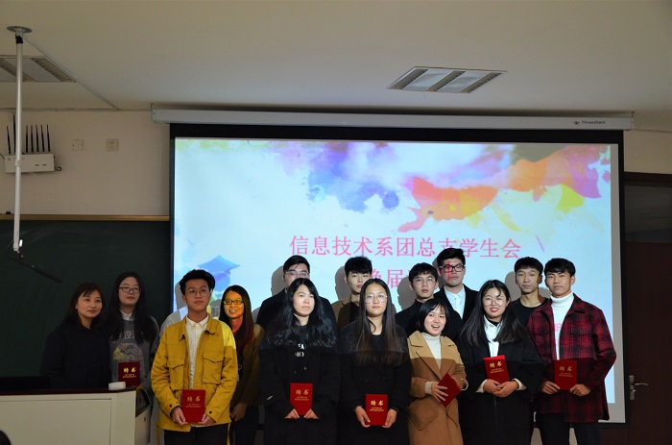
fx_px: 894
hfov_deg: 41.2
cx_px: 336
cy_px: 222
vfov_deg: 27.9
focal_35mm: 48
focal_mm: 32
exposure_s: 1/60
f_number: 4.2
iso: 800
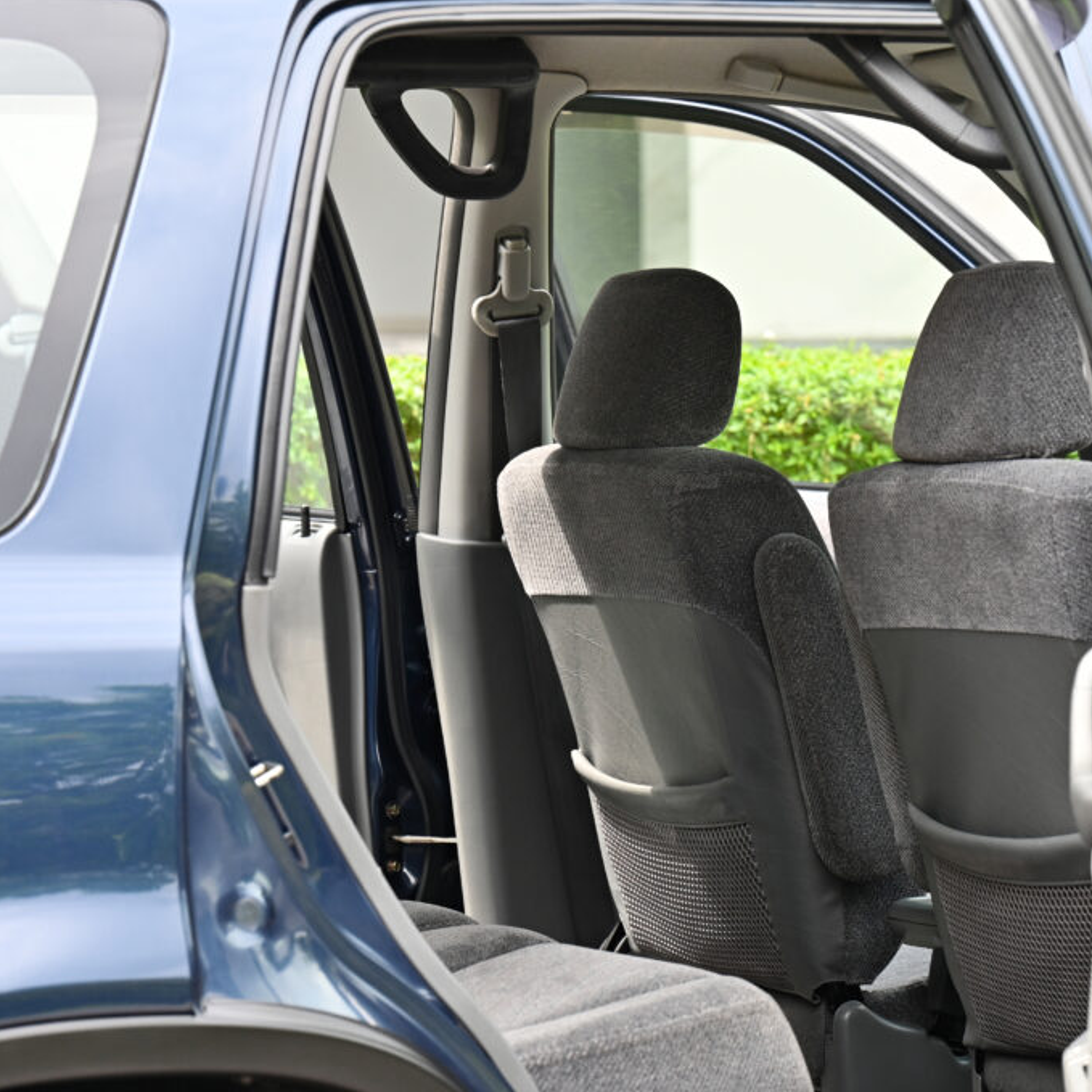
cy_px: 546
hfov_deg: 10.1
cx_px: 524
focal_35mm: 173
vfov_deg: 10.1
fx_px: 6174
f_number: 7.1
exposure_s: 1/200
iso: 500
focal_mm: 135
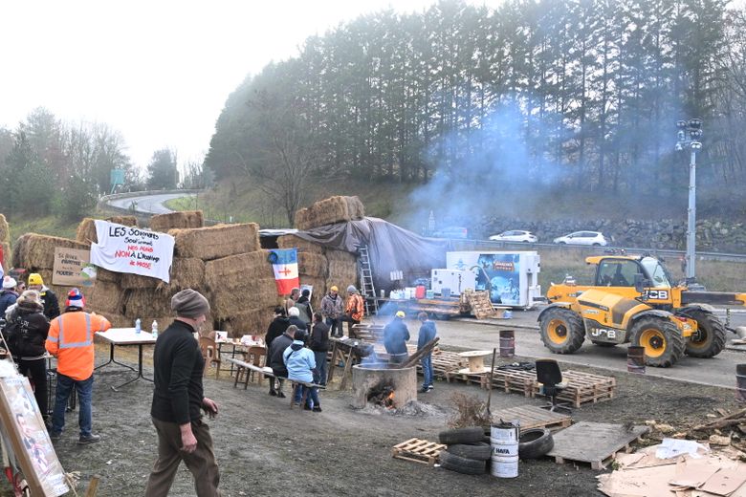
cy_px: 248
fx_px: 767
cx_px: 373
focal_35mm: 37
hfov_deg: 51.9
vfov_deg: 35.9
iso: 1250
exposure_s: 1/640
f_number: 8
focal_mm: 37
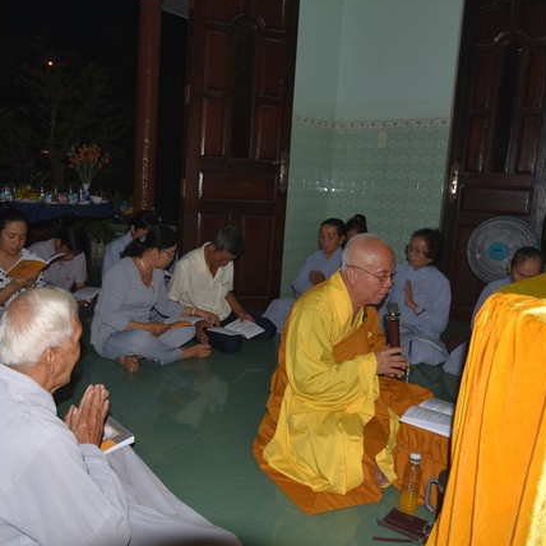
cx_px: 200
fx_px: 553
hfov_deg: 51.9
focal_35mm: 31
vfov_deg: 52.5
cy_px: 272
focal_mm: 24
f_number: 4
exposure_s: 1/60
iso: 100
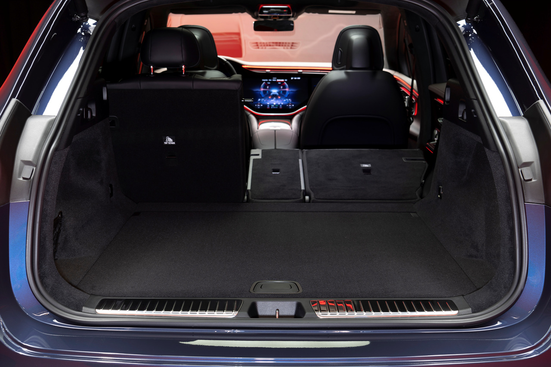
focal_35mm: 48
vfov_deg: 28.1
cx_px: 276
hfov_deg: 41.1
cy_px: 184
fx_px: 735
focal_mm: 48
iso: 100
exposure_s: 2
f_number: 8
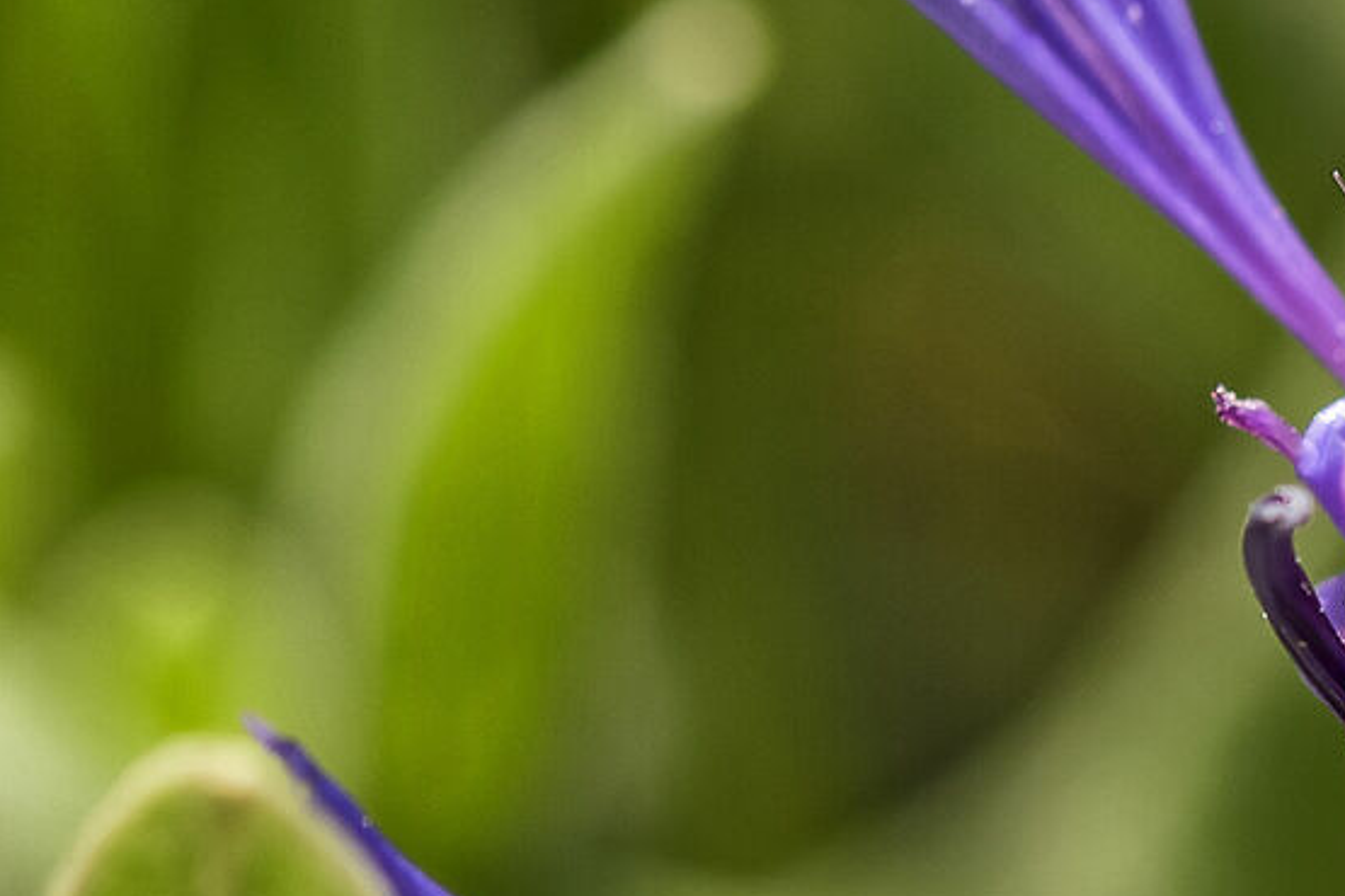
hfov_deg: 3.0
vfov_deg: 2.0
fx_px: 25447
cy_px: 504
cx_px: 2050
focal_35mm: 681
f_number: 8
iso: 200
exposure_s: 1/400
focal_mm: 105
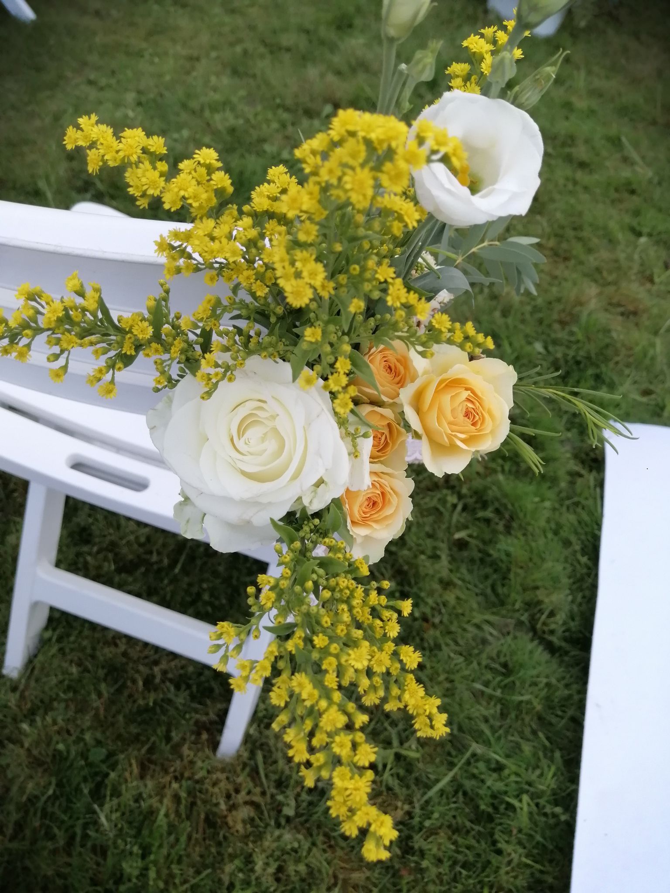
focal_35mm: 26
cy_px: 446
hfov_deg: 53.1
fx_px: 671
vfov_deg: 67.3
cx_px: 335
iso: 160
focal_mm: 3.95
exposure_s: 1/427
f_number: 1.8
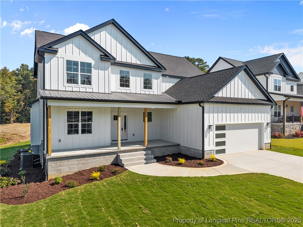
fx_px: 210
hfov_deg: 71.6
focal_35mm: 24
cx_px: 152
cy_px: 114
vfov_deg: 56.8
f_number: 1.8
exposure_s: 1/5000
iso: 170
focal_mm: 8.67
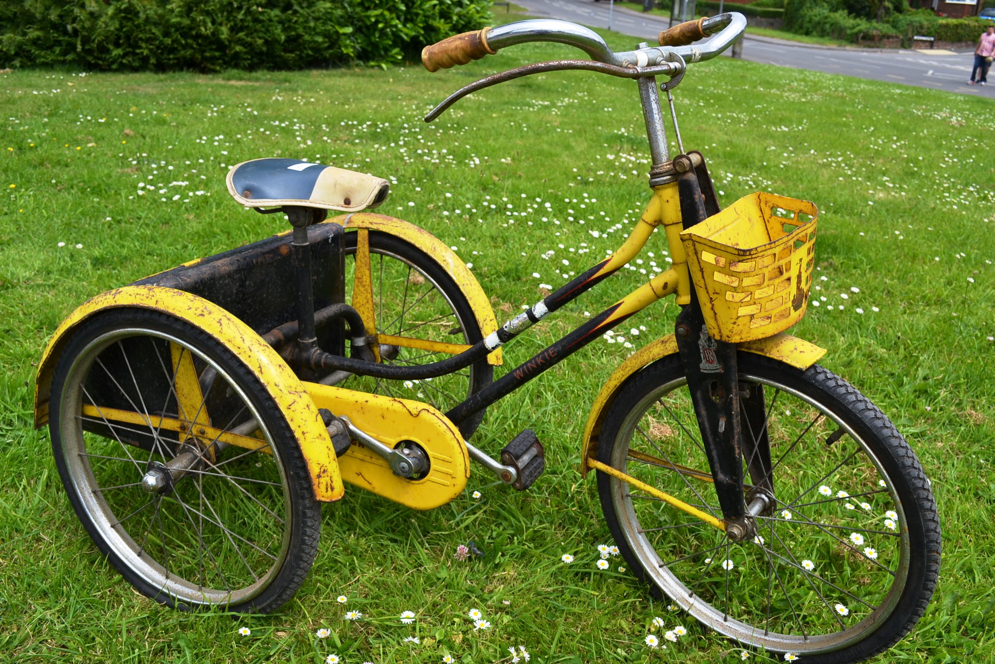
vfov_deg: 40.0
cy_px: 332
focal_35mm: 33
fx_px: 912
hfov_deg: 57.2
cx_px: 498
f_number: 8
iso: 100
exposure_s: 1/250
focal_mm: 22
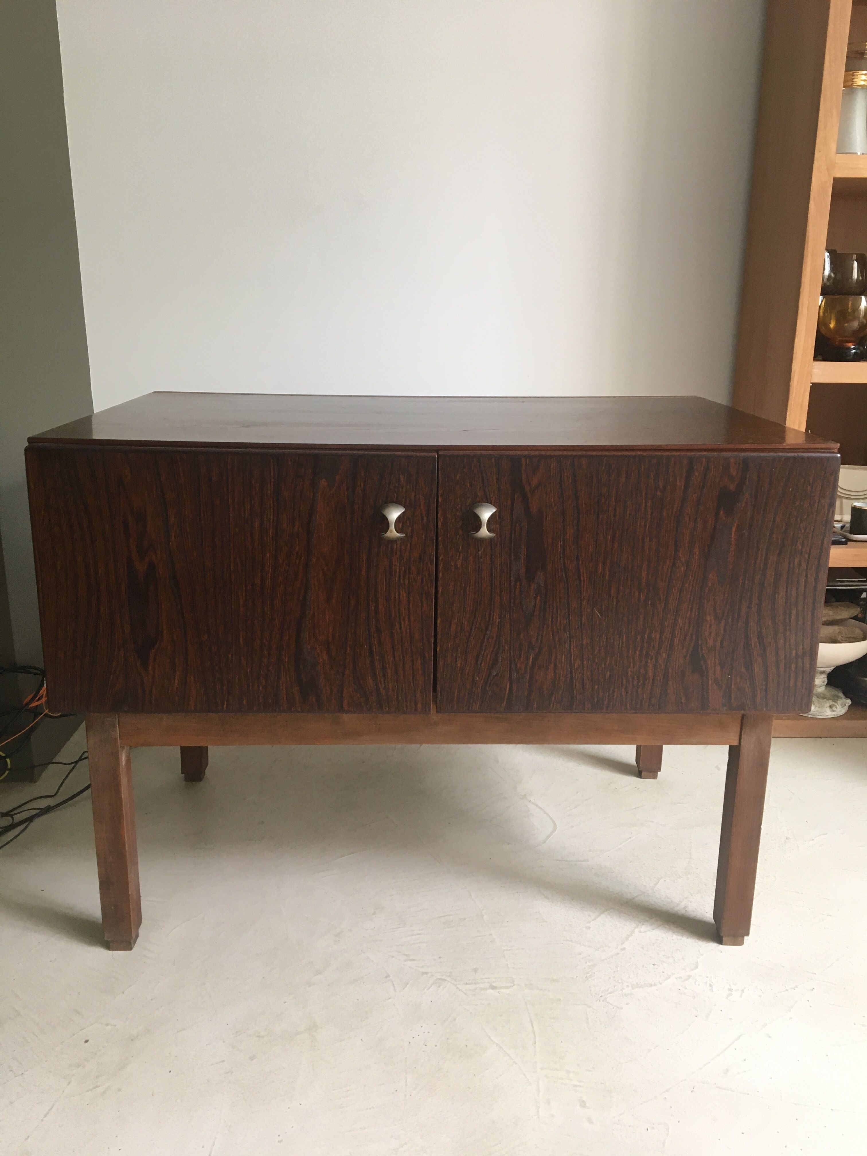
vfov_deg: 61.7
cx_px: 434
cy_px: 578
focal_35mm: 29
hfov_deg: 48.2
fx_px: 968
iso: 100
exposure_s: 1/33
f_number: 2.2
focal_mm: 4.15
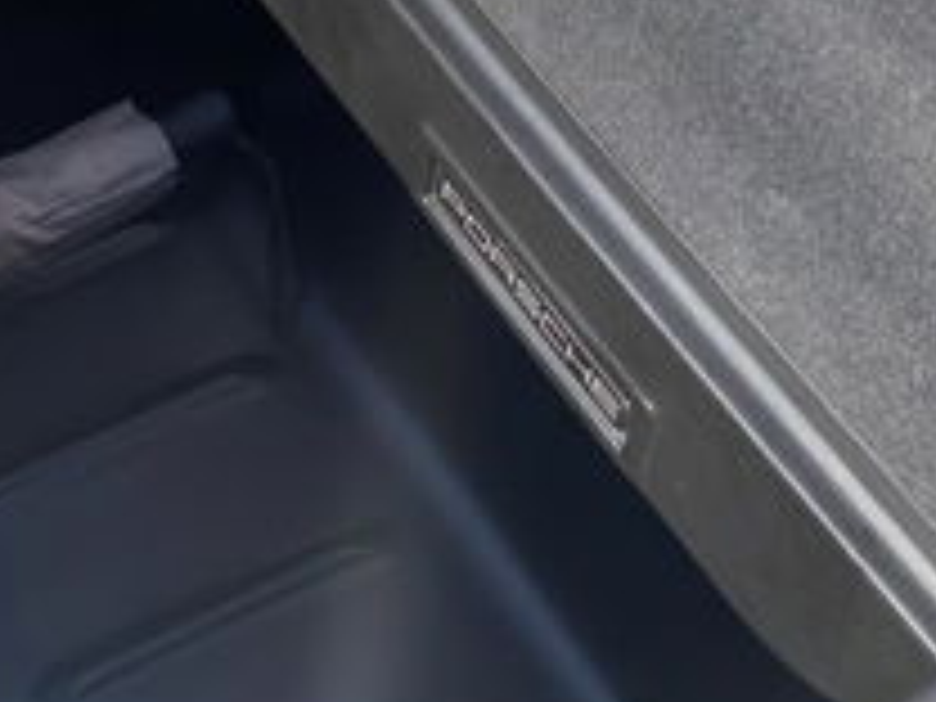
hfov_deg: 20.4
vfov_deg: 15.2
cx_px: 302
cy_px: 86
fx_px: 2596
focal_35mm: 96
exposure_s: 1/620
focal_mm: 4.25
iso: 32
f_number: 1.8
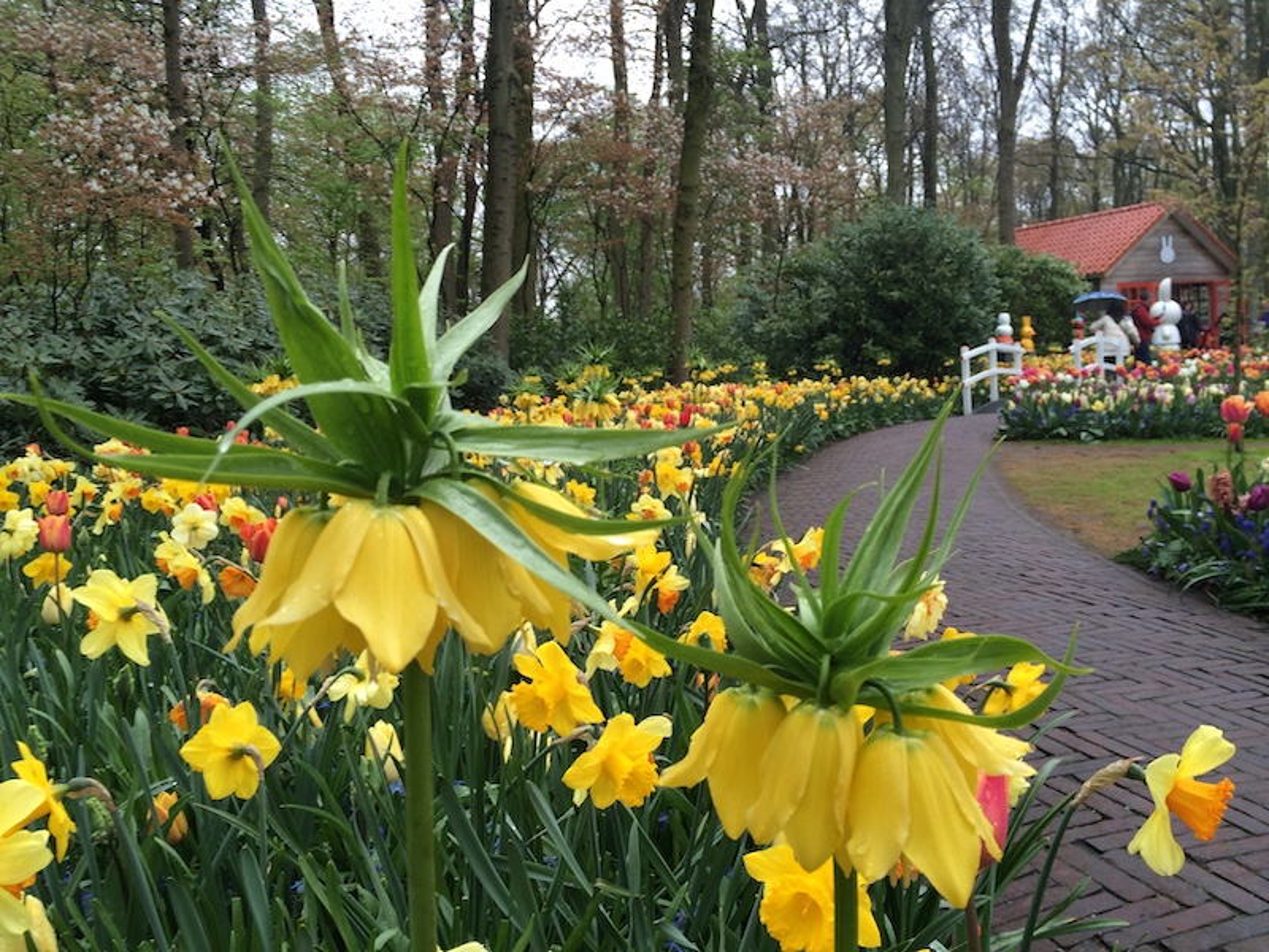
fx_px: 1063
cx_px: 634
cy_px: 476
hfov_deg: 61.7
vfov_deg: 48.2
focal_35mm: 29
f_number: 2.2
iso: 50
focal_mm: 4.15
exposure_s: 1/120
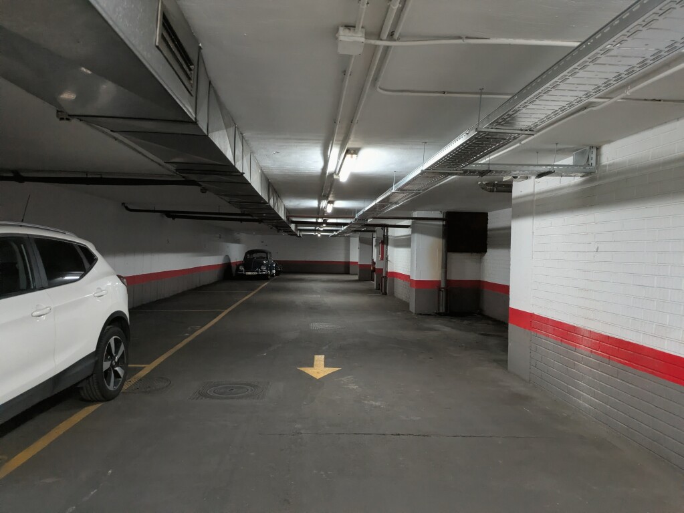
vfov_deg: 54.9
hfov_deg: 69.4
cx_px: 342
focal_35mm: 25
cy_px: 256
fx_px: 494
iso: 1436
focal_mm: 5.43
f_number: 1.89
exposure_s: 1/16.7
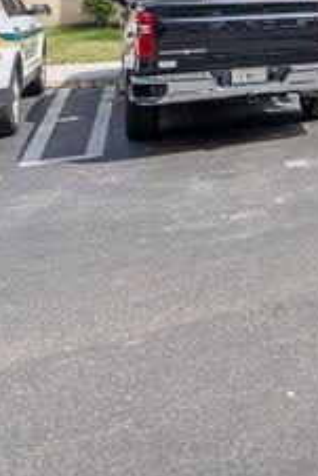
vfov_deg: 33.5
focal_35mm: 53
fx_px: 701
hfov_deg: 18.6
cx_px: 600
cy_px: -24
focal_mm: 10
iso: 100
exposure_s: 1/100
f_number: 11
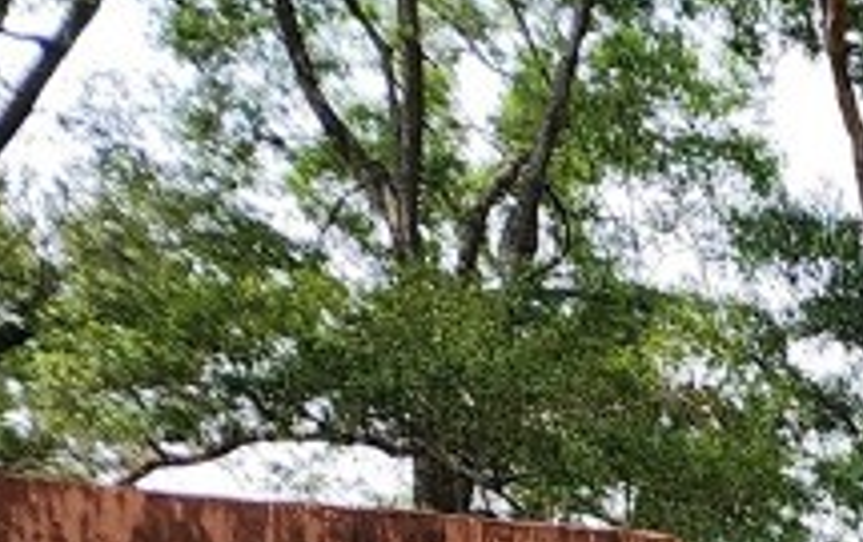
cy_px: 1494
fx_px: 2732
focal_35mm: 116
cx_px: 1826
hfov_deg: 14.3
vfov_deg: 9.5
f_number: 1.8
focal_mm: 6.4
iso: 12
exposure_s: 1/292
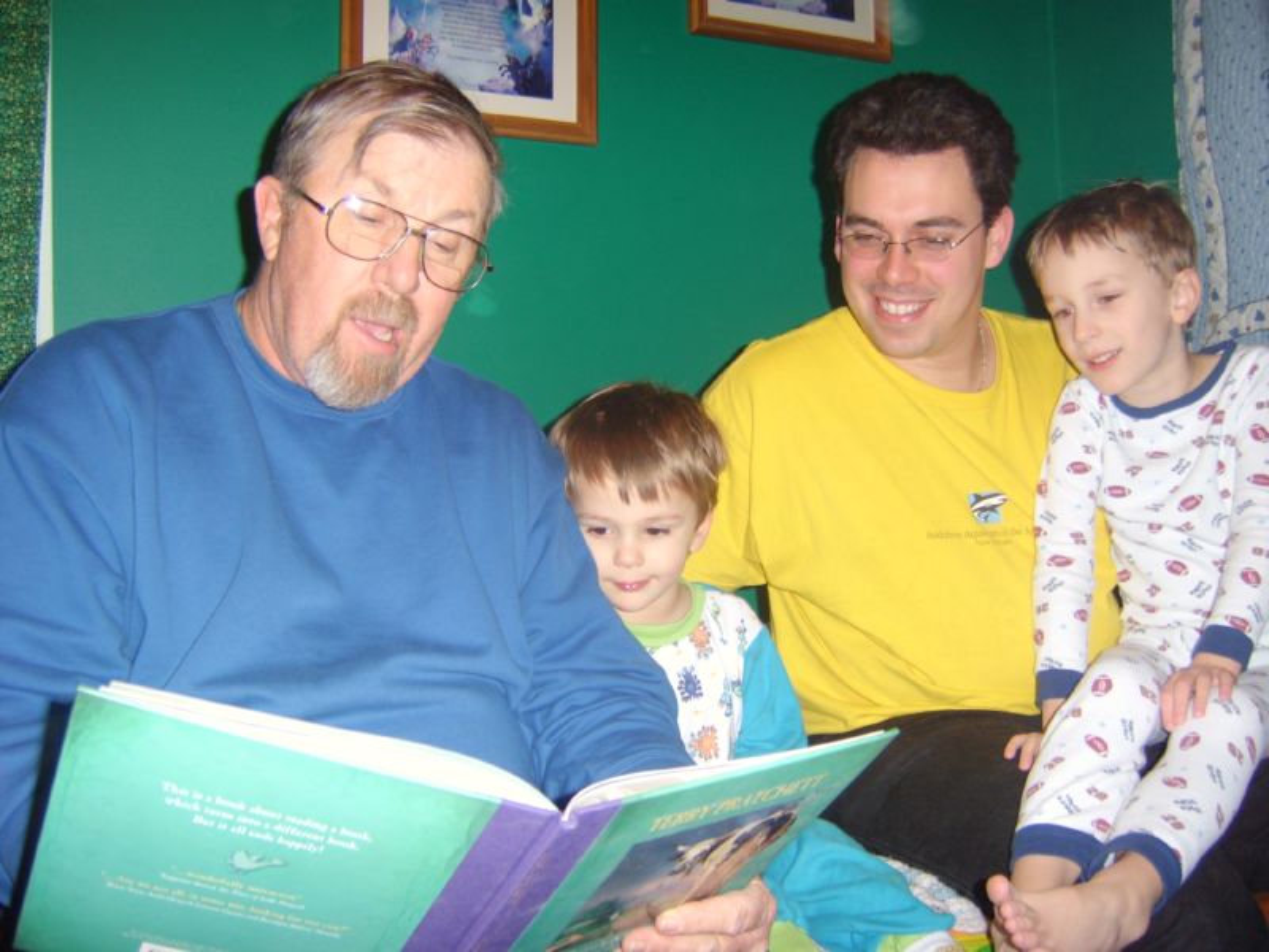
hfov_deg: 58.4
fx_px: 1136
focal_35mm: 31
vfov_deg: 45.4
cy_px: 476
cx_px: 634
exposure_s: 1/30
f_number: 2.7
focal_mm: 8.13
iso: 141
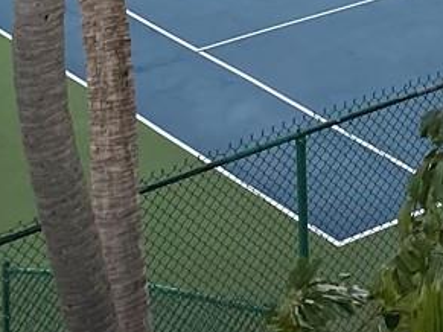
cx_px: 983
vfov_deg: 9.0
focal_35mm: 143
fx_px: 1829
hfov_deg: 11.8
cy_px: -559
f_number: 1.8
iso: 32
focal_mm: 4.25
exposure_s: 1/122
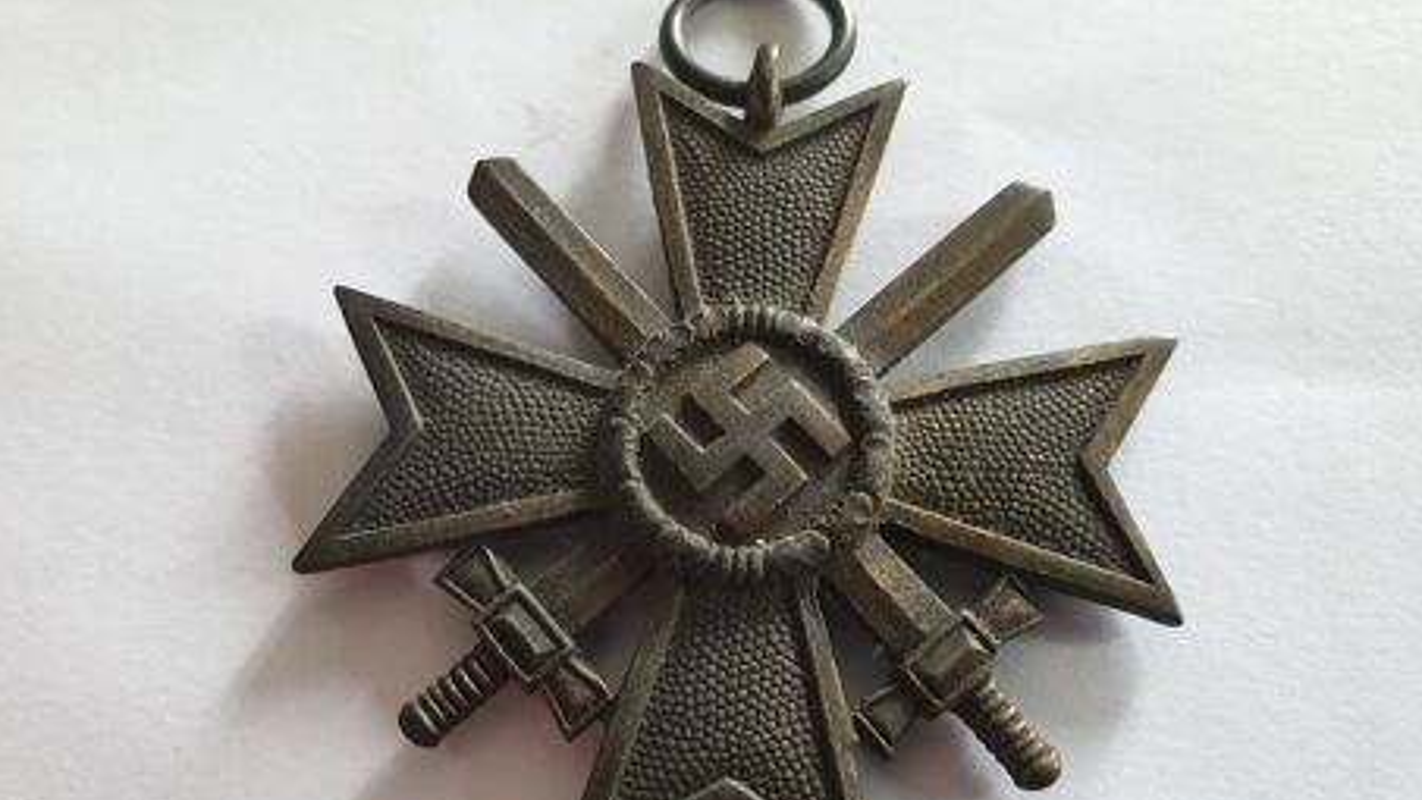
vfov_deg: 38.9
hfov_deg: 64.2
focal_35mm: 30
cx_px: 672
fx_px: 1131
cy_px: 458
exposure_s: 1/50
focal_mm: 4.3
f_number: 2.4
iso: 400
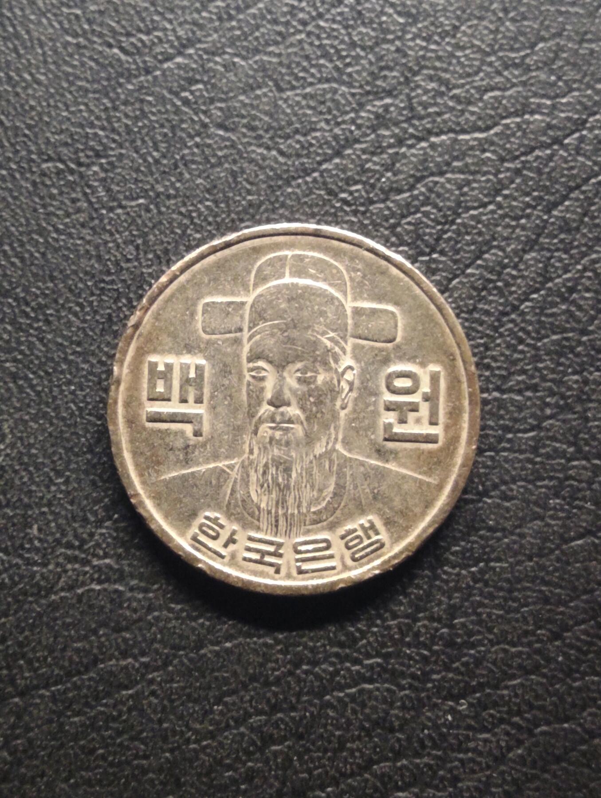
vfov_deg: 38.1
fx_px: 1155
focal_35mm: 50
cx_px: 300
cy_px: 399
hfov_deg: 29.2
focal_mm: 3.42
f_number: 2.2
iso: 1250
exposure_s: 1/25
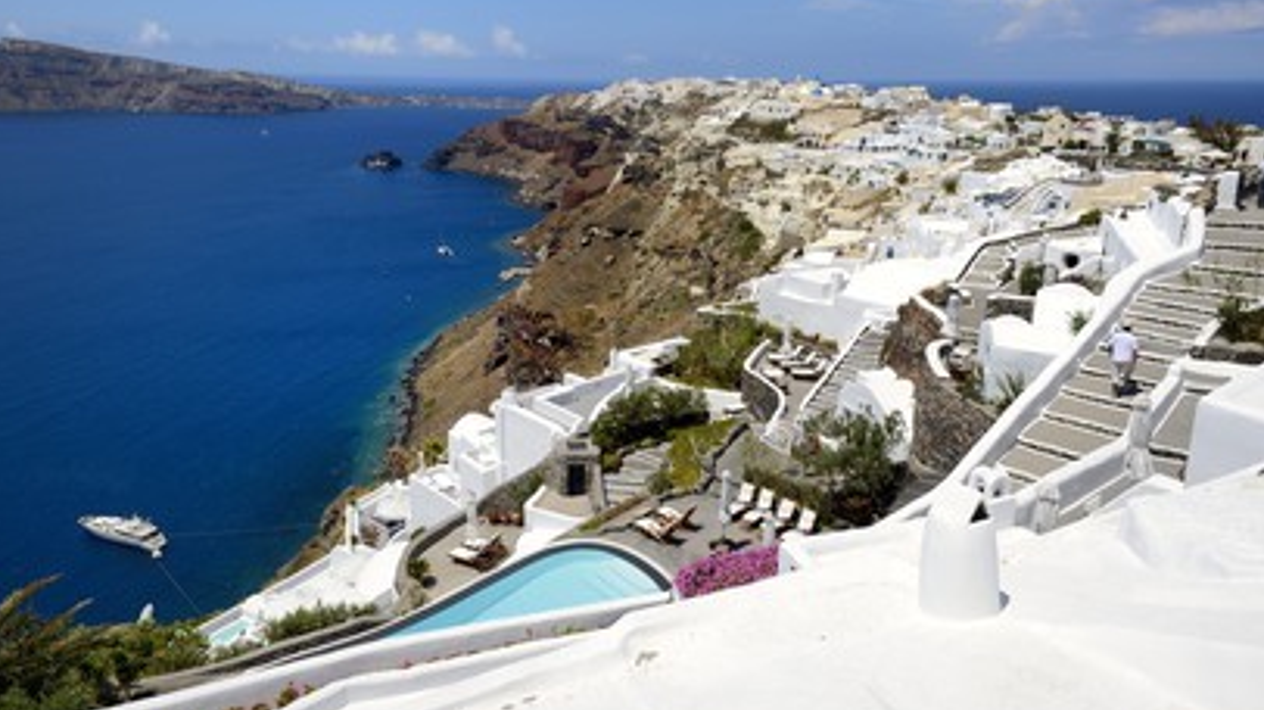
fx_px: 871
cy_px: 296
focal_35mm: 26
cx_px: 629
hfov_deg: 71.9
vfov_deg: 44.2
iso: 100
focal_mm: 24
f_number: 13
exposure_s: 1/200
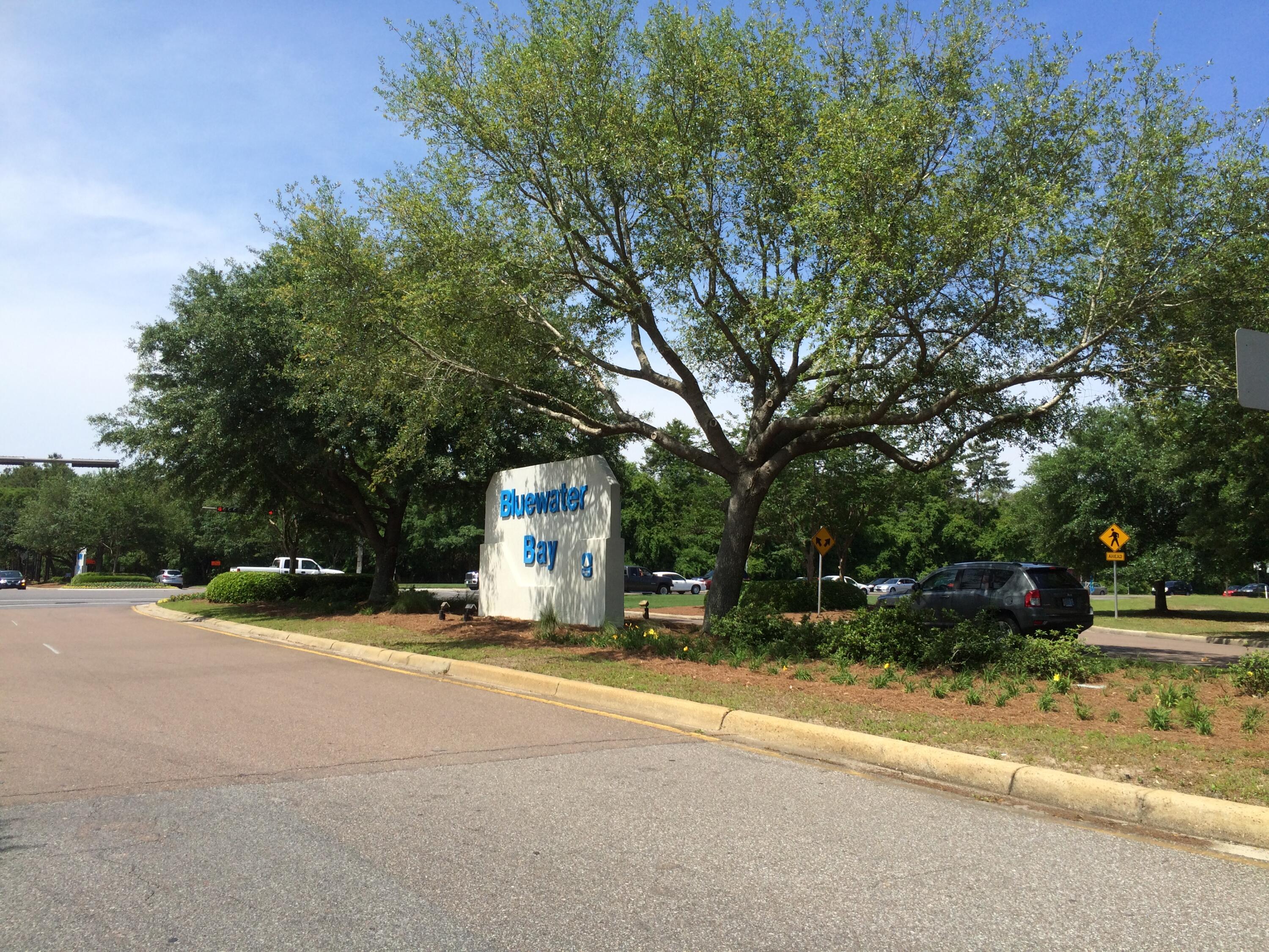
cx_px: 634
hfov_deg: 61.7
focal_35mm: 29
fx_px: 1063
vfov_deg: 48.2
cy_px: 476
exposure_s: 1/1786
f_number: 2.2
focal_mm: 4.15
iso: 32
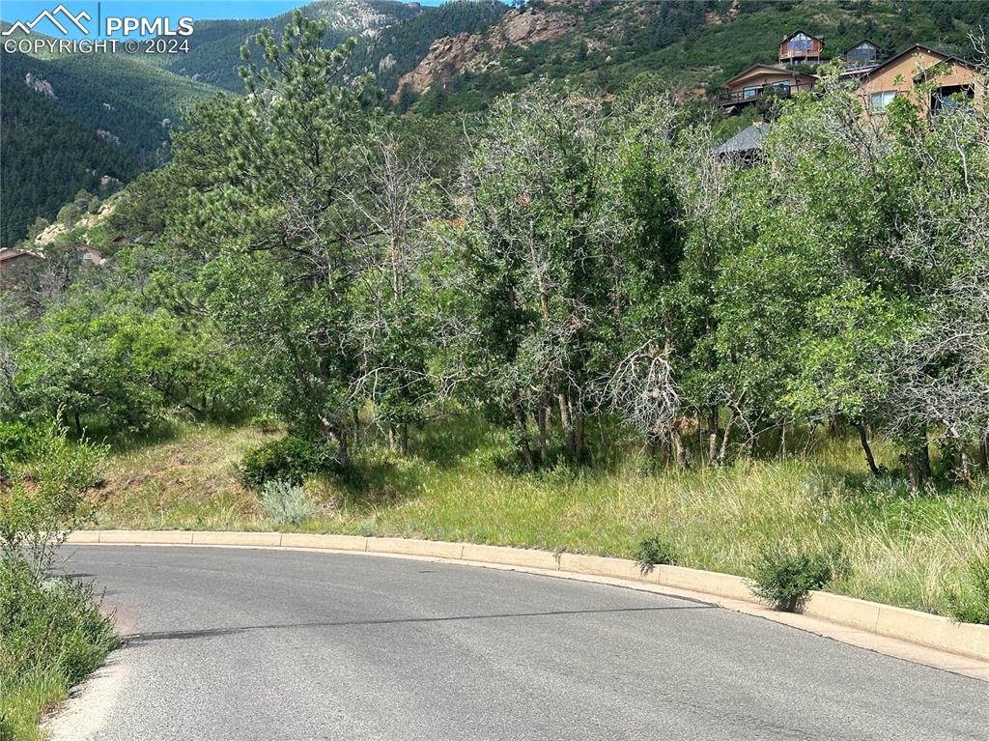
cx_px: 494
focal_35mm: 48
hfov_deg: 39.7
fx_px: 1371
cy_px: 370
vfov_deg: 30.2
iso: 64
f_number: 1.78
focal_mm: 6.86
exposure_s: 1/2252
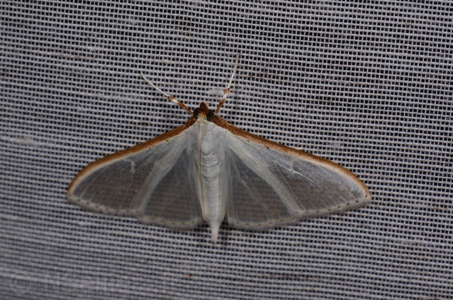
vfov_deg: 10.7
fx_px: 1601
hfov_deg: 16.1
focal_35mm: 128
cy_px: 150
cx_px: 226
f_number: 22
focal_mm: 85
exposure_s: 1/60
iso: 100
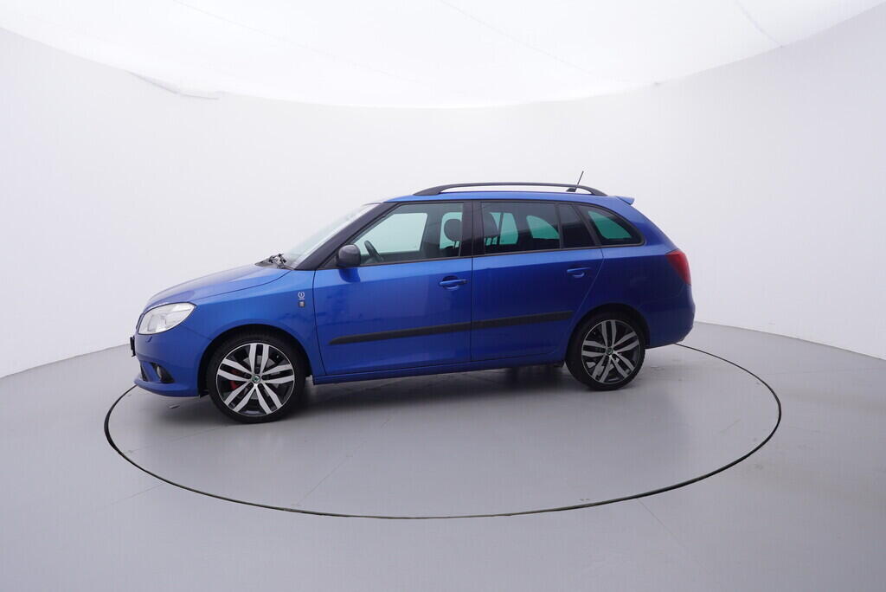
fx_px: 554
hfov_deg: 77.3
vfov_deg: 56.2
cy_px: 296
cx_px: 443
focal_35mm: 22
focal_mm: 15
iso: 200
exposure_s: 1/80
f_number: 5
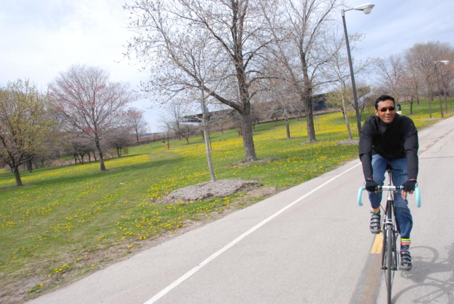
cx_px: 227
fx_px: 341
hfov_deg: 67.3
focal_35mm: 27
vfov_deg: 48.0
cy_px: 152
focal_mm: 18
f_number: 11
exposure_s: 1/500
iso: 400
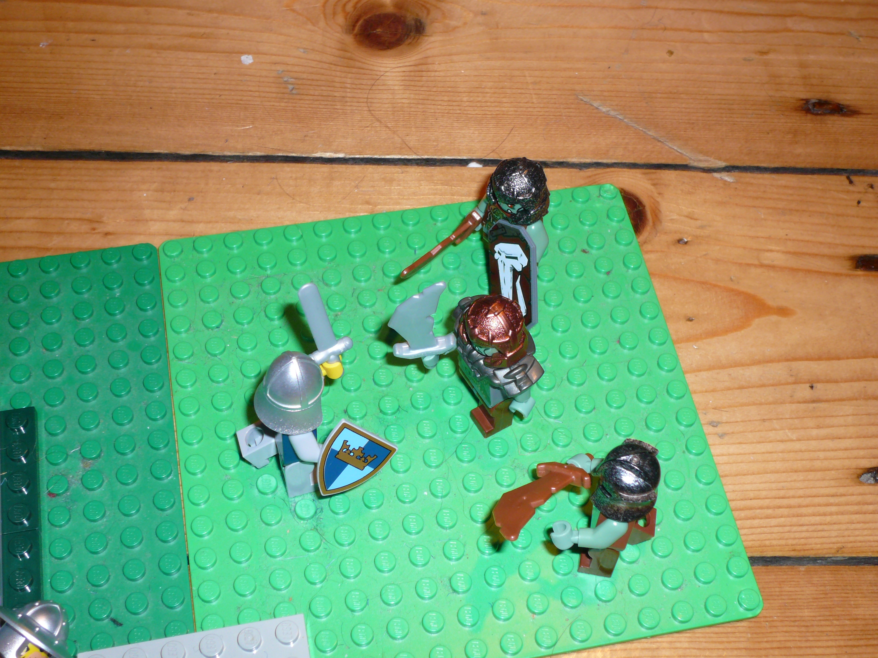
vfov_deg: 29.7
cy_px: 329
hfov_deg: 38.9
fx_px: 1243
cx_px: 439
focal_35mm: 49
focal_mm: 8.1
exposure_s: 1/30
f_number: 3.6
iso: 100
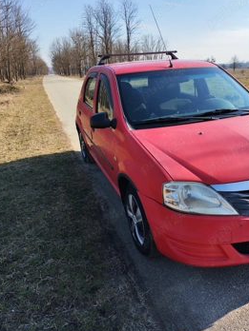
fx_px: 297
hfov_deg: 45.4
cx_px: 137
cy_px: 166
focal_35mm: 31
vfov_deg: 58.4
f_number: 1.9
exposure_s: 1/760
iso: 50
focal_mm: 6.12
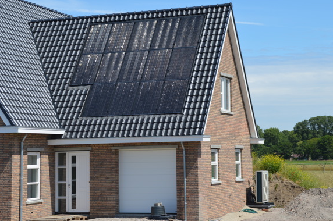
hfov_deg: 23.5
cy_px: 111
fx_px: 799
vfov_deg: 15.8
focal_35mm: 87
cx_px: 169
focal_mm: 55
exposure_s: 1/250
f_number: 8
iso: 100
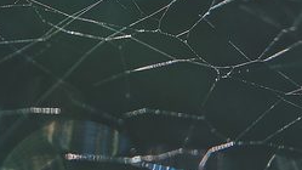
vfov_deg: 15.6
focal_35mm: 76
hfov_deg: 27.2
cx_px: 53
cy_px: -1
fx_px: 609
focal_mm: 4.15
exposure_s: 1/152
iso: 25
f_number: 2.2
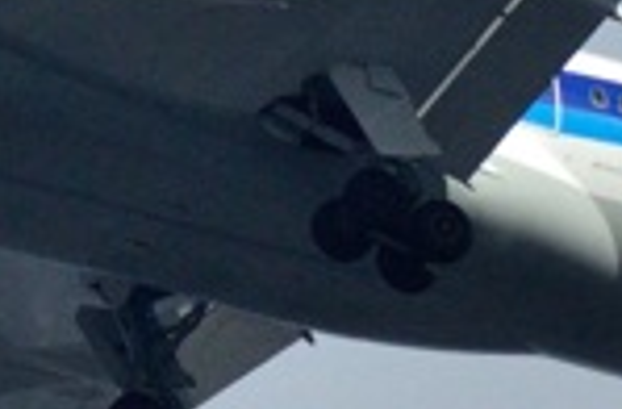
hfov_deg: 0.6
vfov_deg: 0.4
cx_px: 526
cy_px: -42
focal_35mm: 3512
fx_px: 60425
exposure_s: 1/6400
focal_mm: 340
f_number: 8
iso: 640
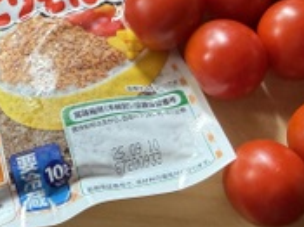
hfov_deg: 29.4
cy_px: 16
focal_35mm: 66
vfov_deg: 21.6
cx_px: 149
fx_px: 579
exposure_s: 1/50
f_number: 2.2
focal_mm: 2.22
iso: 200
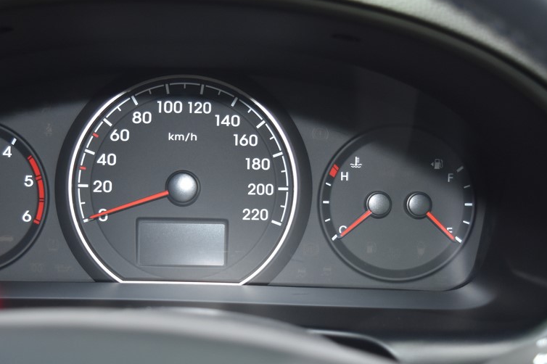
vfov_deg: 18.4
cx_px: 186
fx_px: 1122
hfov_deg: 27.3
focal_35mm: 74
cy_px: 221
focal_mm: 29
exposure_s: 1/30
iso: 900
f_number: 4.2
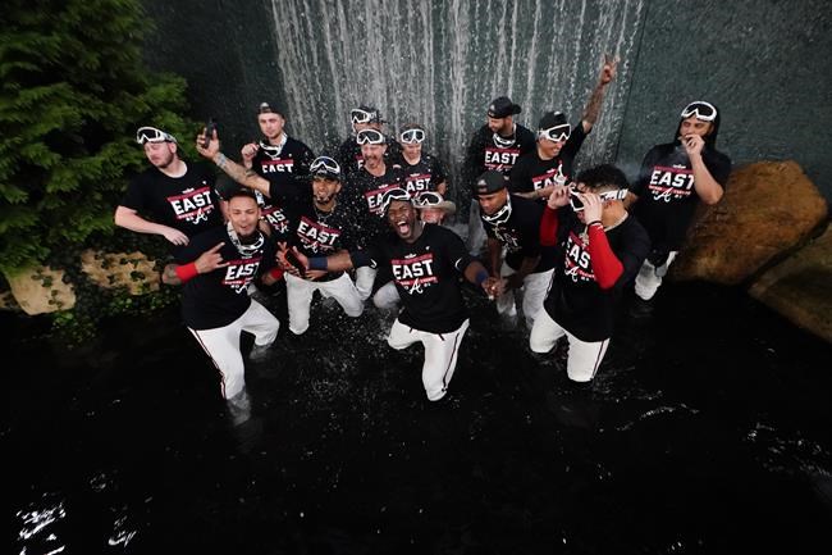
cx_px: 416
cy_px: 278
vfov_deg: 73.7
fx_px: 370
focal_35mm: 16
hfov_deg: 96.8
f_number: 4.5
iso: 12800
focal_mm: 16
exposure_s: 1/1600
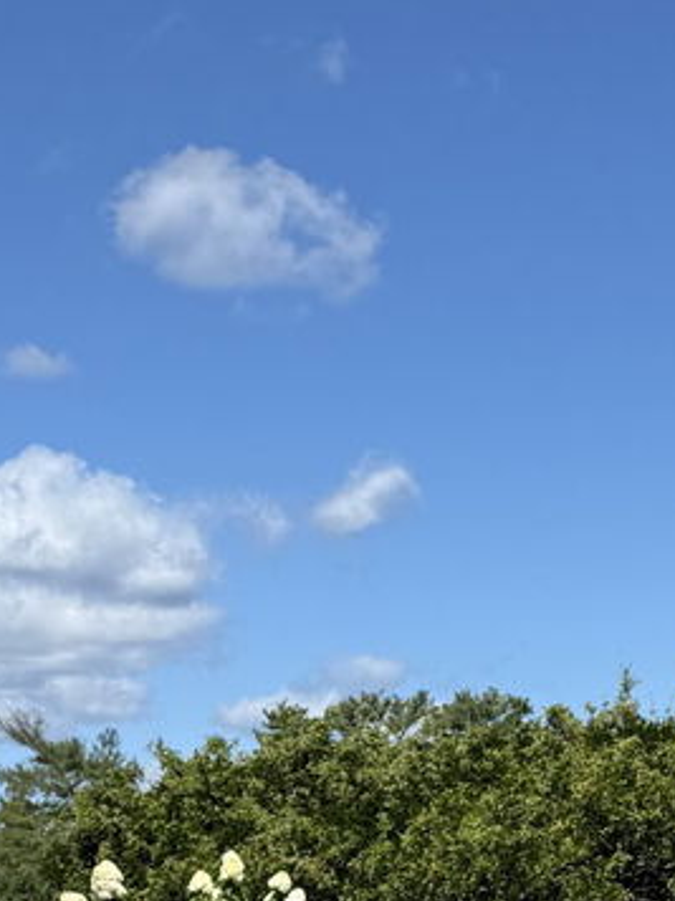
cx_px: 511
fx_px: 2392
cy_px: 1436
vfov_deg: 18.4
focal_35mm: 92
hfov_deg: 16.0
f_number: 1.78
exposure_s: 1/4673
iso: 80
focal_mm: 6.76
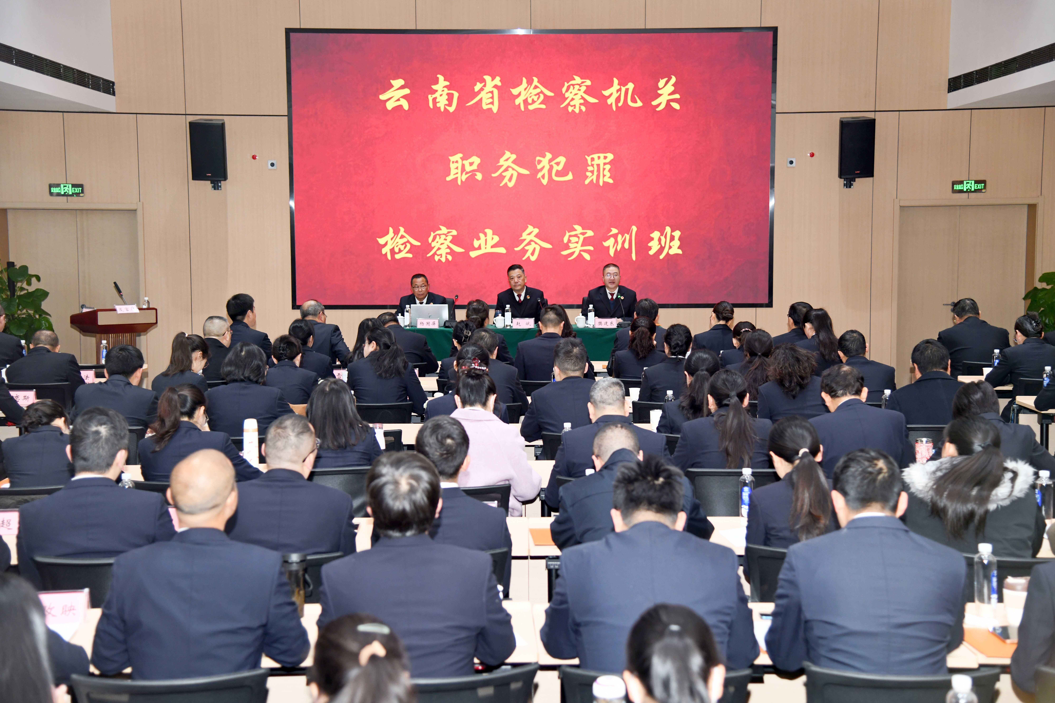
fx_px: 1612
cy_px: 352
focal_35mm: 55
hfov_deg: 36.2
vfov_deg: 24.6
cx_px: 528
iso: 1250
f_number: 4
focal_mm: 55
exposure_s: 1/160
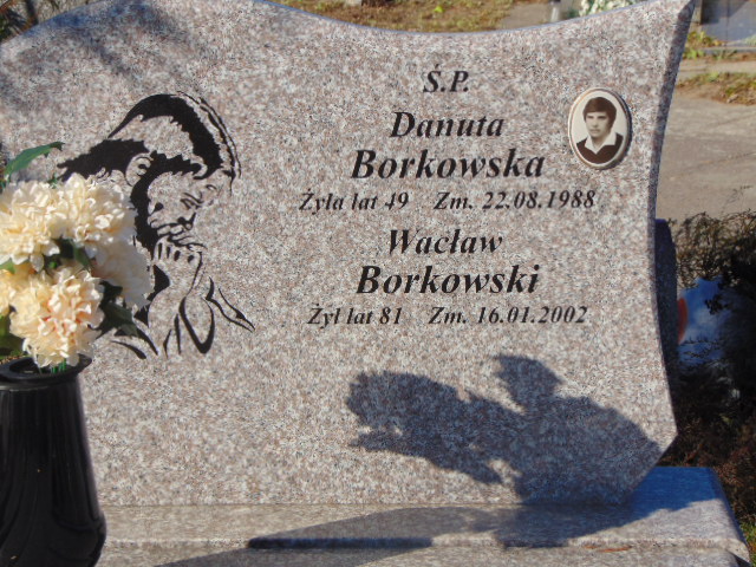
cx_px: 378
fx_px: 2359
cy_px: 284
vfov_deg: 13.7
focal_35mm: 108
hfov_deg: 18.2
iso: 80
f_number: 10.1
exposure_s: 1/200
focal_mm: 19.4
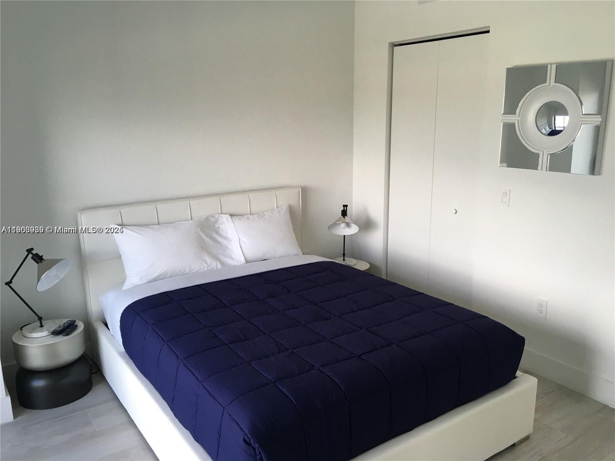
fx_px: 515
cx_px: 308
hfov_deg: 61.7
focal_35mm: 29
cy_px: 230
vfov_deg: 48.2
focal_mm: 4.15
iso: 25
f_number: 2.2
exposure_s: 1/40
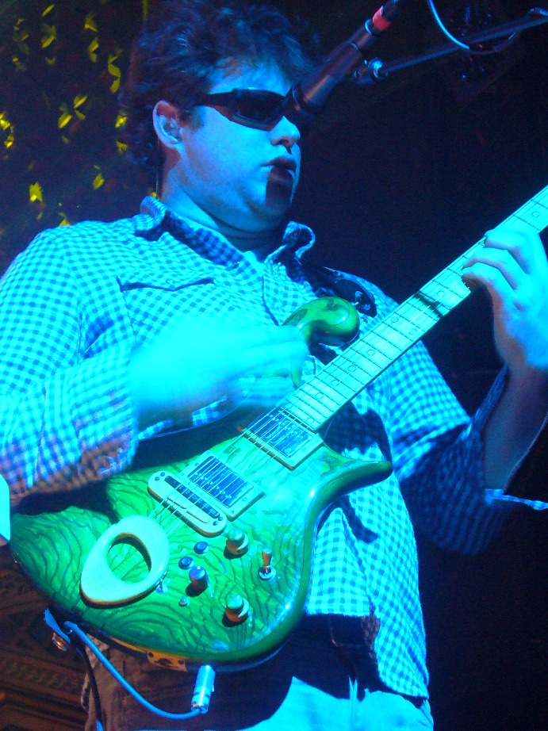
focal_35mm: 86
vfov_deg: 22.8
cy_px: 366
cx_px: 274
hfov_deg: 17.2
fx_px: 1816
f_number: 3.2
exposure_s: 1/25
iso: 200
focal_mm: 11.4
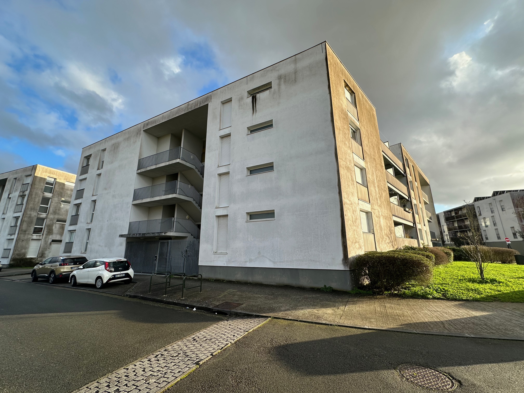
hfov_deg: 102.1
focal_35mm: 14
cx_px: 262
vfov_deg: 85.7
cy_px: 196
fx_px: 212
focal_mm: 2.22
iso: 40
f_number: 2.2
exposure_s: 1/670
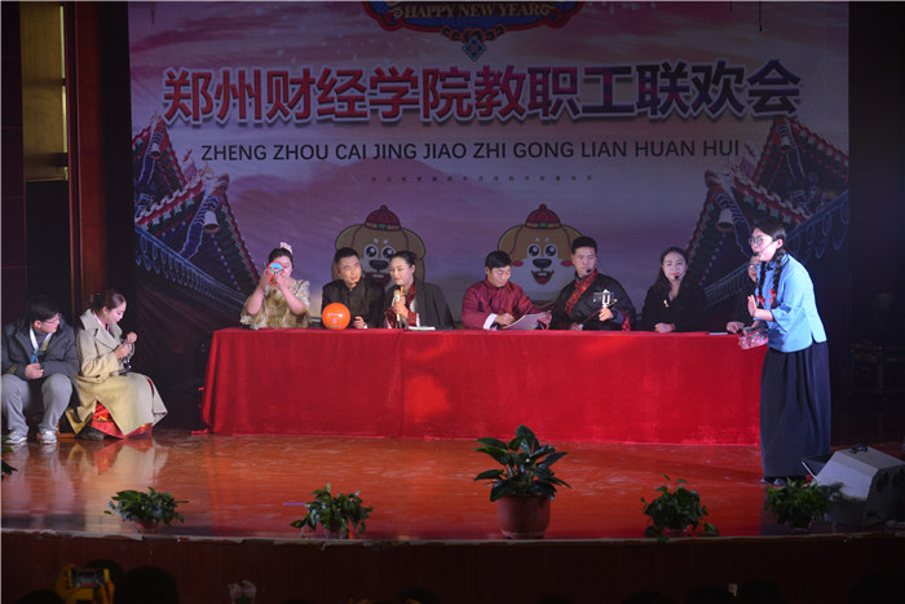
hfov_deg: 23.6
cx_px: 452
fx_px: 2162
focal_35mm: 86
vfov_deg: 15.9
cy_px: 302
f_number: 5.6
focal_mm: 86
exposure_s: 1/200
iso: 1250
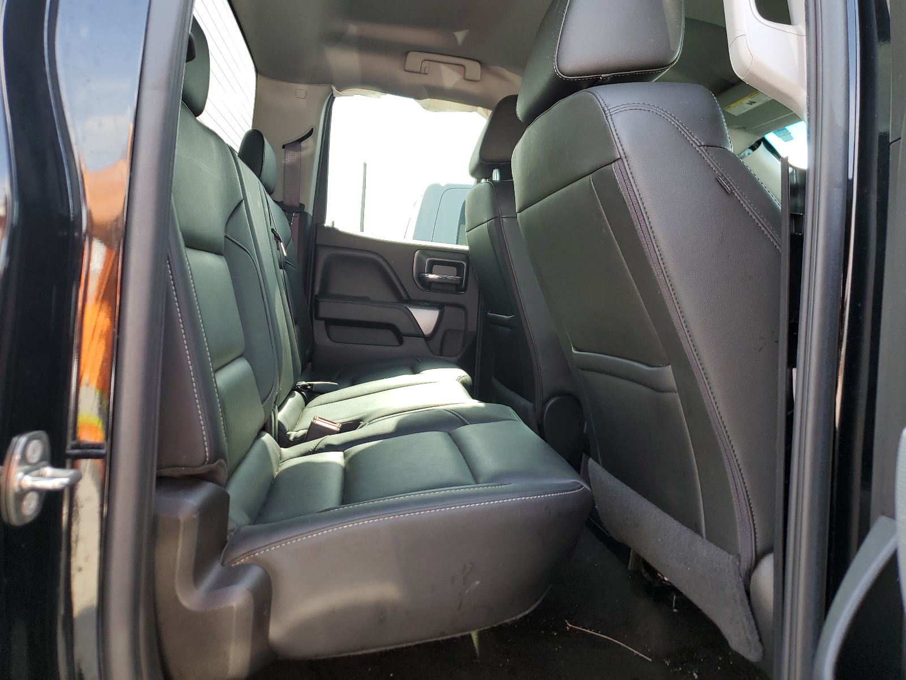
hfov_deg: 67.3
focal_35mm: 26
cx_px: 453
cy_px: 340
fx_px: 680
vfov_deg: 53.1
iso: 50
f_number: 1.5
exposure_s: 1/120
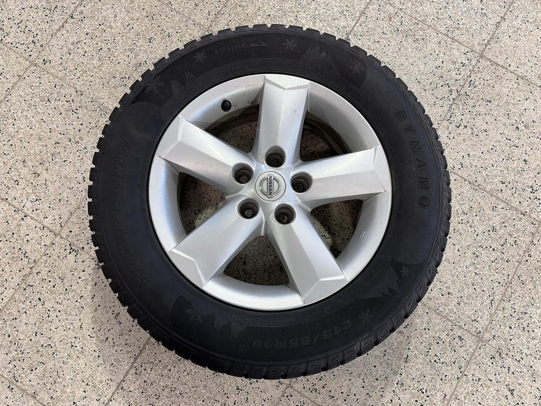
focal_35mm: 27
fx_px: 422
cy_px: 210
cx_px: 266
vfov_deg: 51.3
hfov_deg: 65.3
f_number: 1.6
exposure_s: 1/100
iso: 80
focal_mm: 5.96
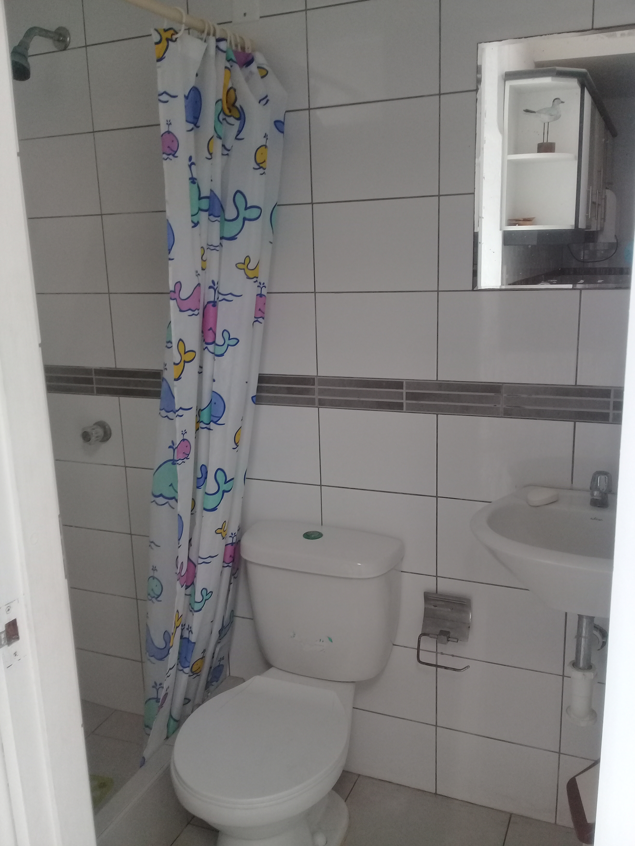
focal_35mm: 31
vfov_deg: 58.4
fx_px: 758
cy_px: 423
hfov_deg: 45.4
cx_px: 318
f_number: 2.2
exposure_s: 1/33
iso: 80
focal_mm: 3.3
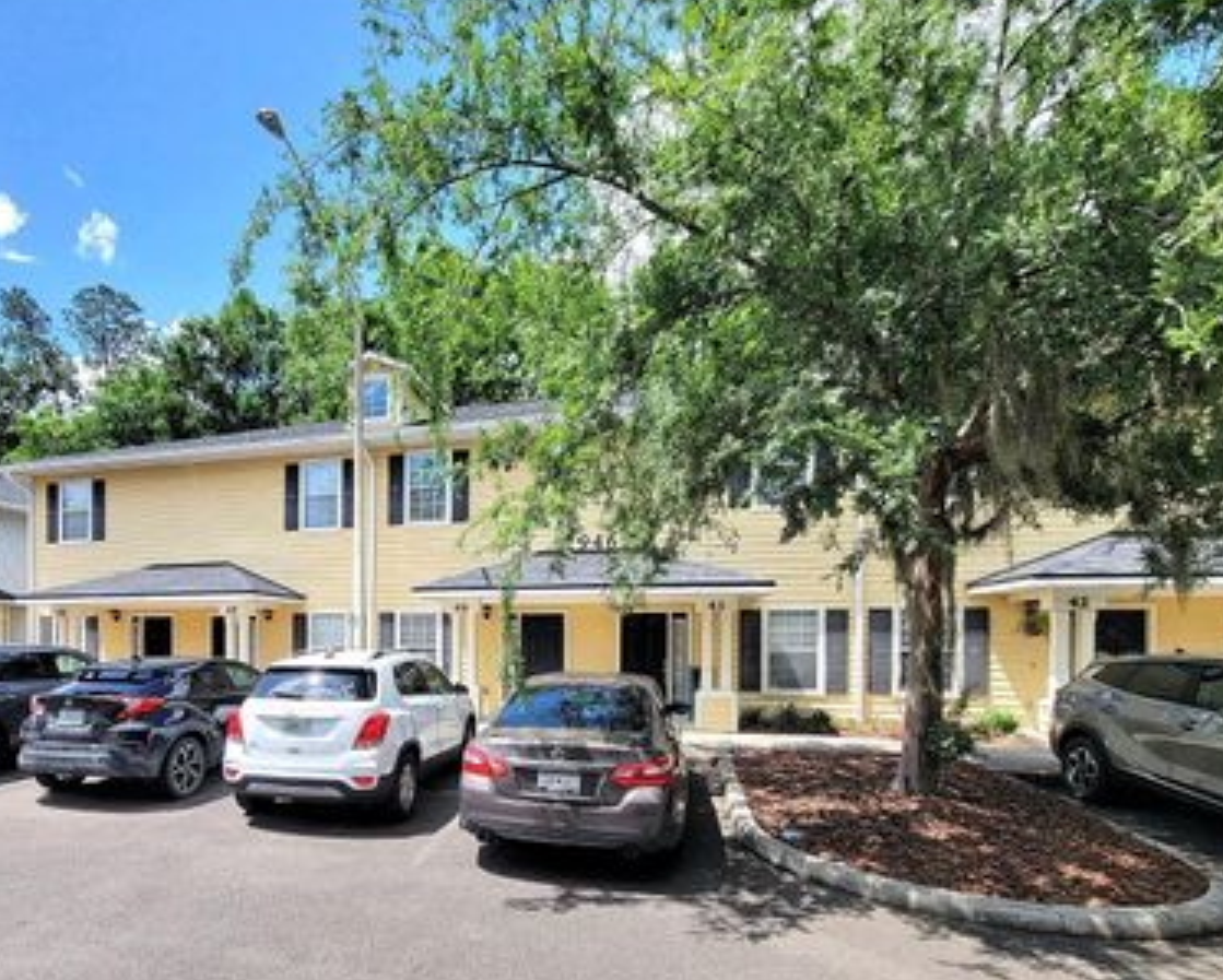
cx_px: 462
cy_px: 565
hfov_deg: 87.9
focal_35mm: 17
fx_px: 616
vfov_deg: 76.5
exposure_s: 1/1250
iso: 50
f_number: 2.2
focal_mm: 2.2
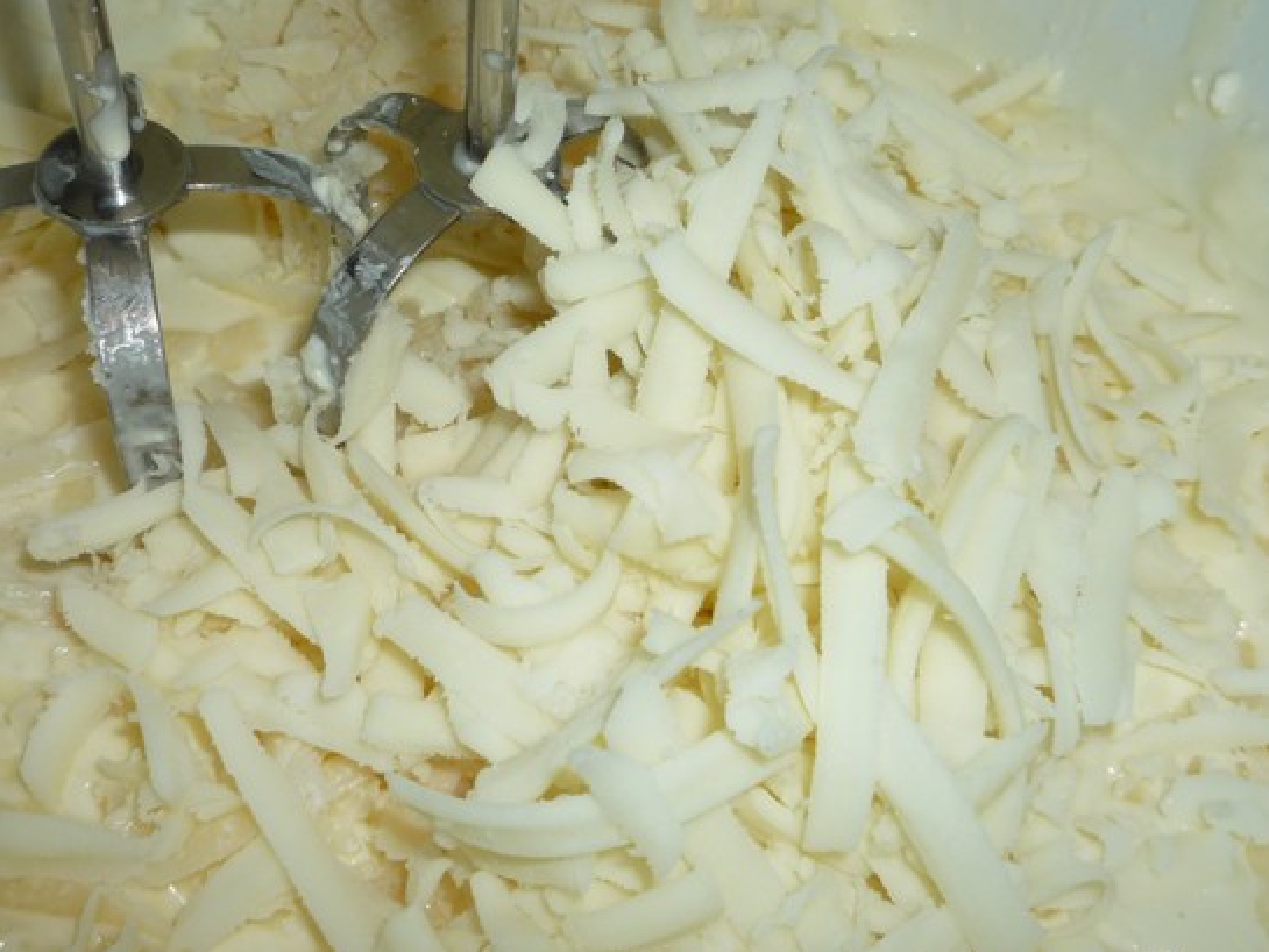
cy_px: 377
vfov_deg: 32.8
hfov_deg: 42.9
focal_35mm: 44
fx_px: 1613
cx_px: 629
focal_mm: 5.2
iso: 100
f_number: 4
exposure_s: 1/30
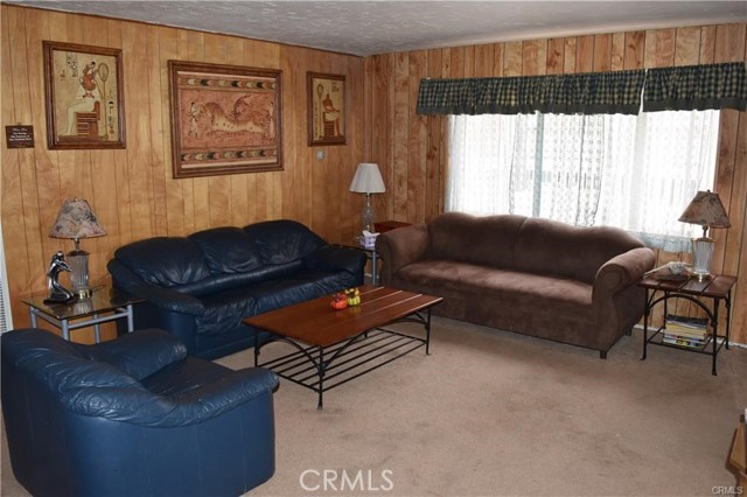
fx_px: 560
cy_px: 248
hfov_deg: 67.4
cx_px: 374
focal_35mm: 27
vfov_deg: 47.9
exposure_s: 1/80
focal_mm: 18
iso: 800
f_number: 4.5
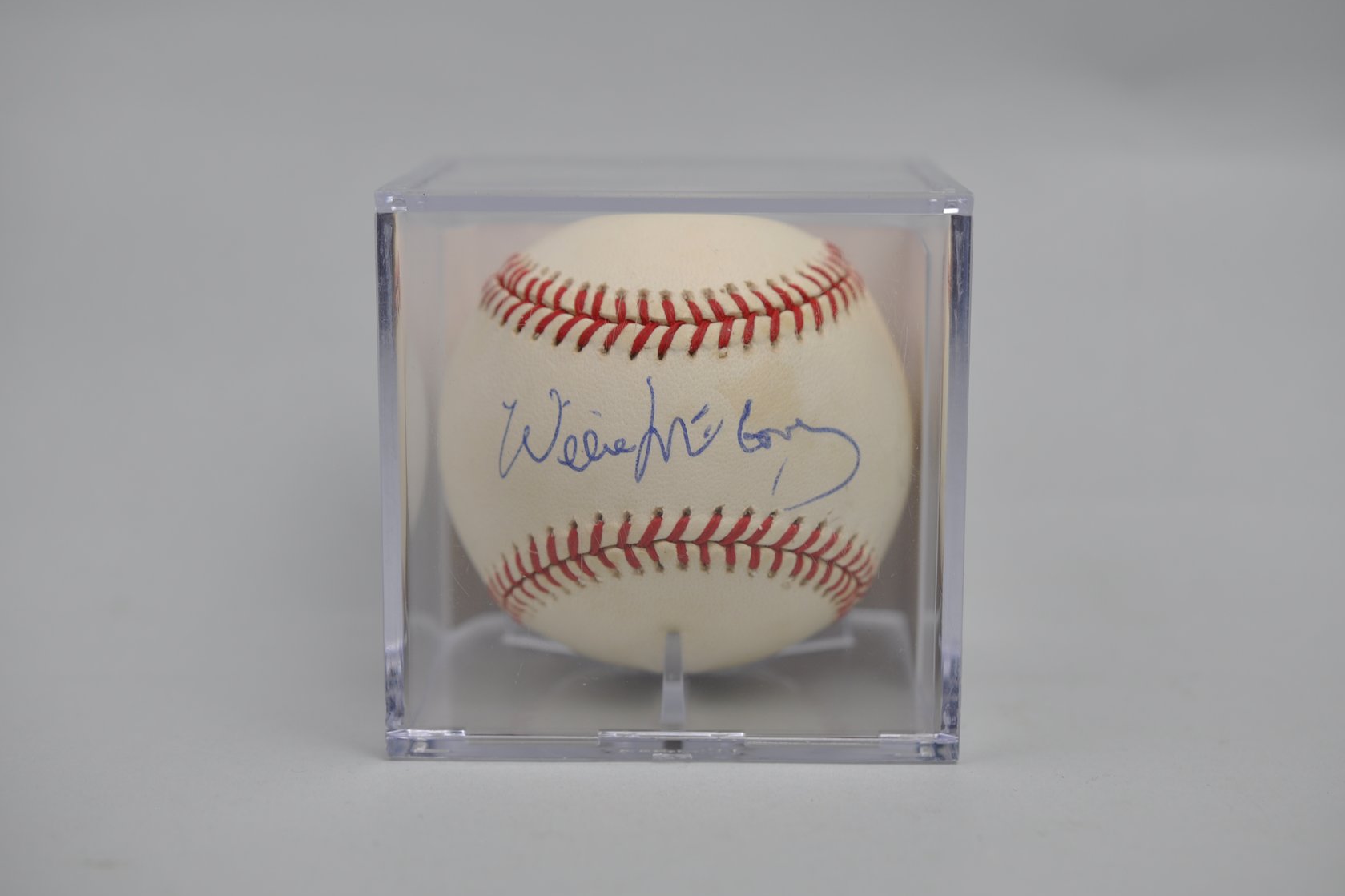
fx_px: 2279
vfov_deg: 22.3
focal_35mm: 61
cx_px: 672
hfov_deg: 32.9
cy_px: 450
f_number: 5
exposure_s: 1/100
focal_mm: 40
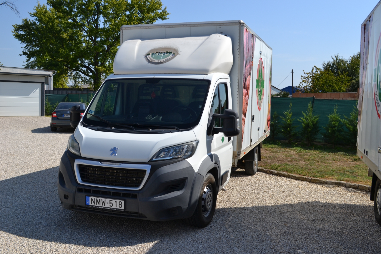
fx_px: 381
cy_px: 127
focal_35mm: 36
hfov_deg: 53.1
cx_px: 190
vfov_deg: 36.9
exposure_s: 1/250
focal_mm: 24
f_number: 8
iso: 100
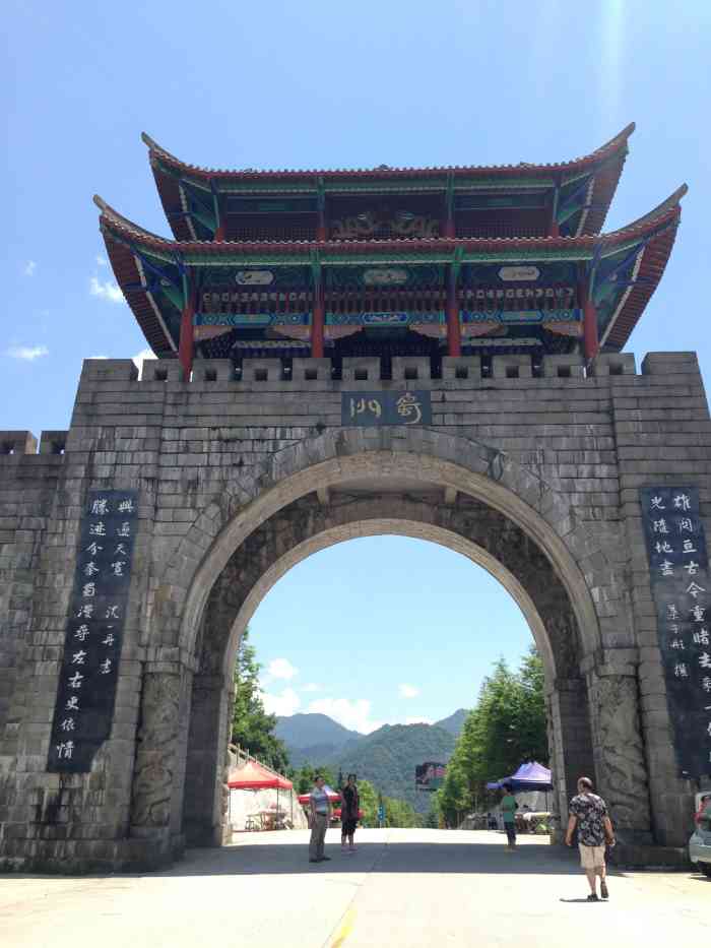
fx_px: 904
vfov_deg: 55.3
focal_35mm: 33
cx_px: 356
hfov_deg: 43.0
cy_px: 474
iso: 50
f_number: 2.4
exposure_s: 1/909
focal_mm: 4.12
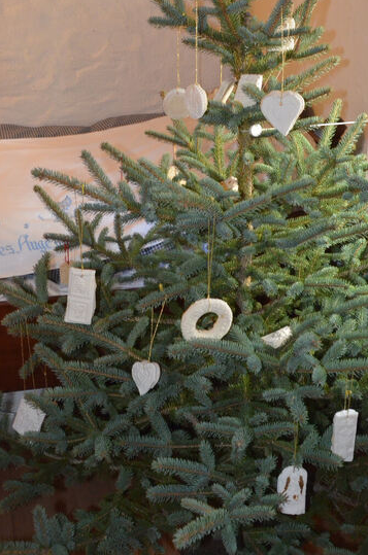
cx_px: 239
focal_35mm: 49
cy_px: 201
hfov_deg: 27.3
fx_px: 755
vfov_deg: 40.1
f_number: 6.7
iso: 2800
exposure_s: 1/60
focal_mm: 22
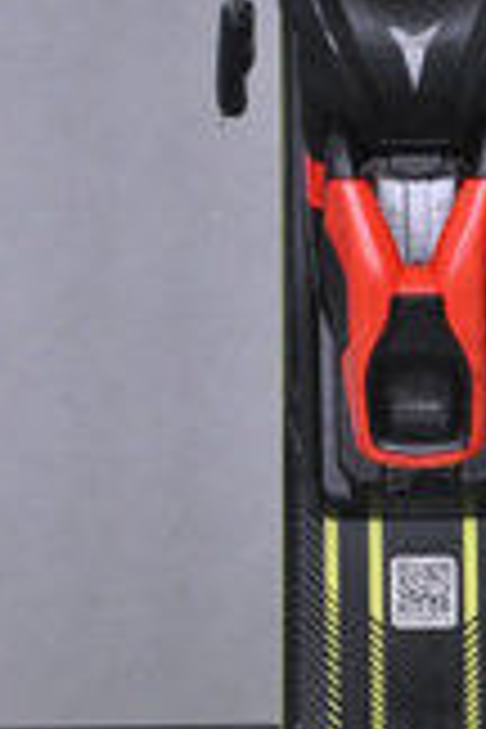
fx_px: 5892
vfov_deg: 7.0
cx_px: 619
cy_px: 936
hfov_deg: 4.7
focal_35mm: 291
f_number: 8
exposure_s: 1/125
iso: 3200
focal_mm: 70
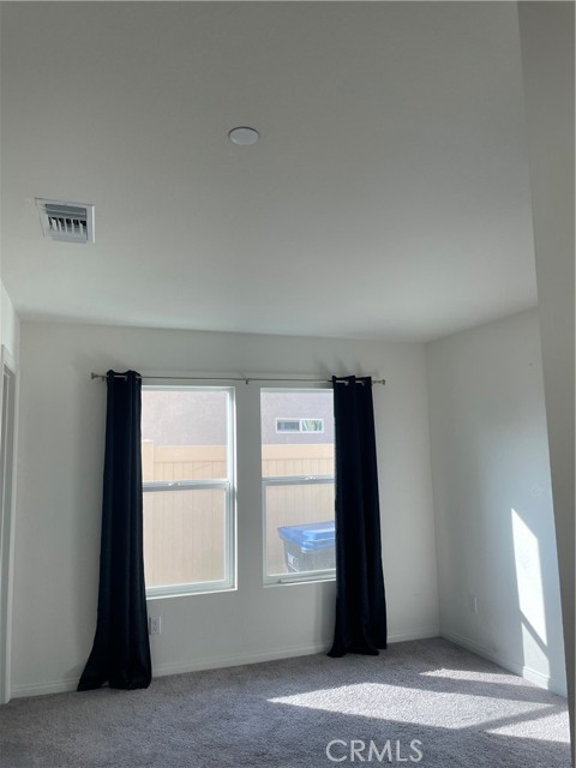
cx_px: 288
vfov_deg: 67.3
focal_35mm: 26
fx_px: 577
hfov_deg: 53.1
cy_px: 384
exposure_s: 1/296
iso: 32
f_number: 1.6
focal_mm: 4.2
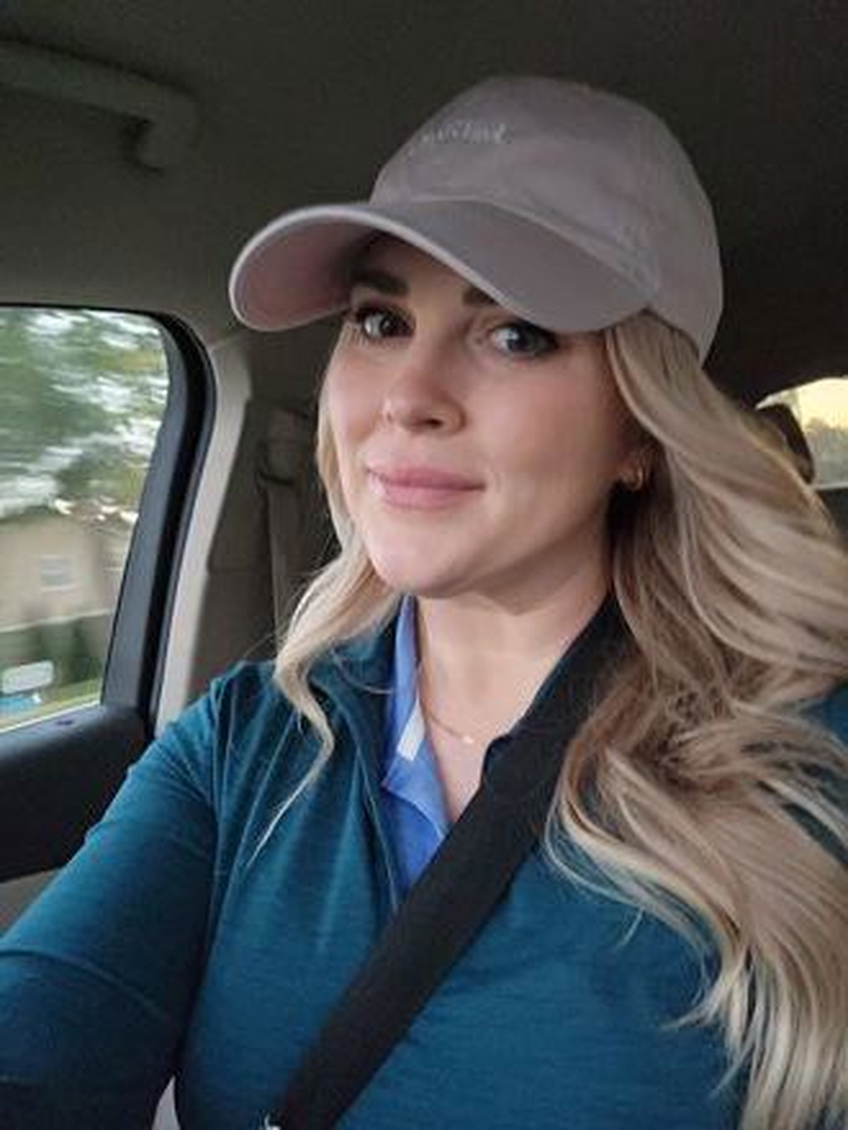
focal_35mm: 25
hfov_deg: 54.9
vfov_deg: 69.4
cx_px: 424
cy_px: 565
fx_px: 817
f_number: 2.2
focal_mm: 3.3
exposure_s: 1/17
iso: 1000
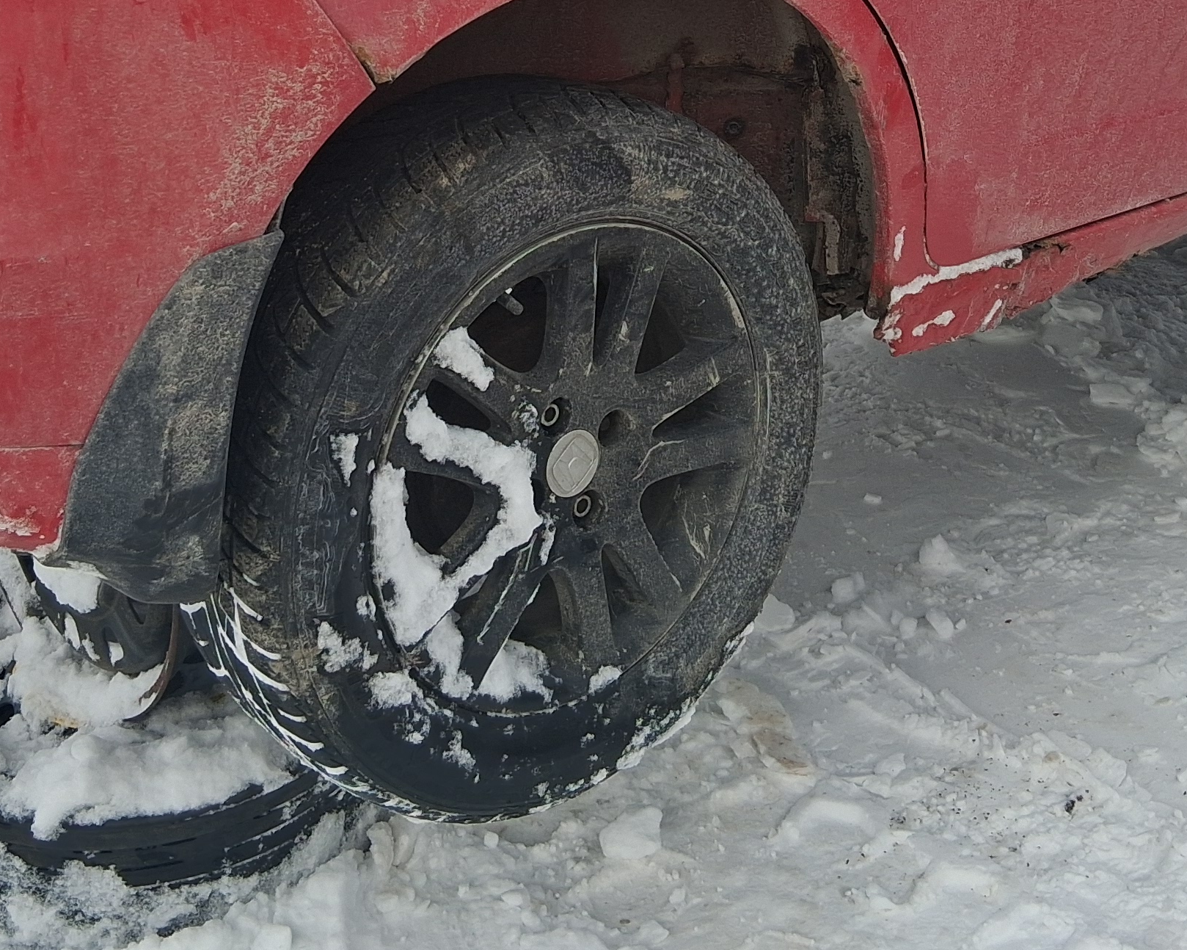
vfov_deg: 22.4
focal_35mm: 64
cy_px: -122
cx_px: 614
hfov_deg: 29.6
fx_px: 2248
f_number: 1.8
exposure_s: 1/387
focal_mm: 3.98
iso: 25
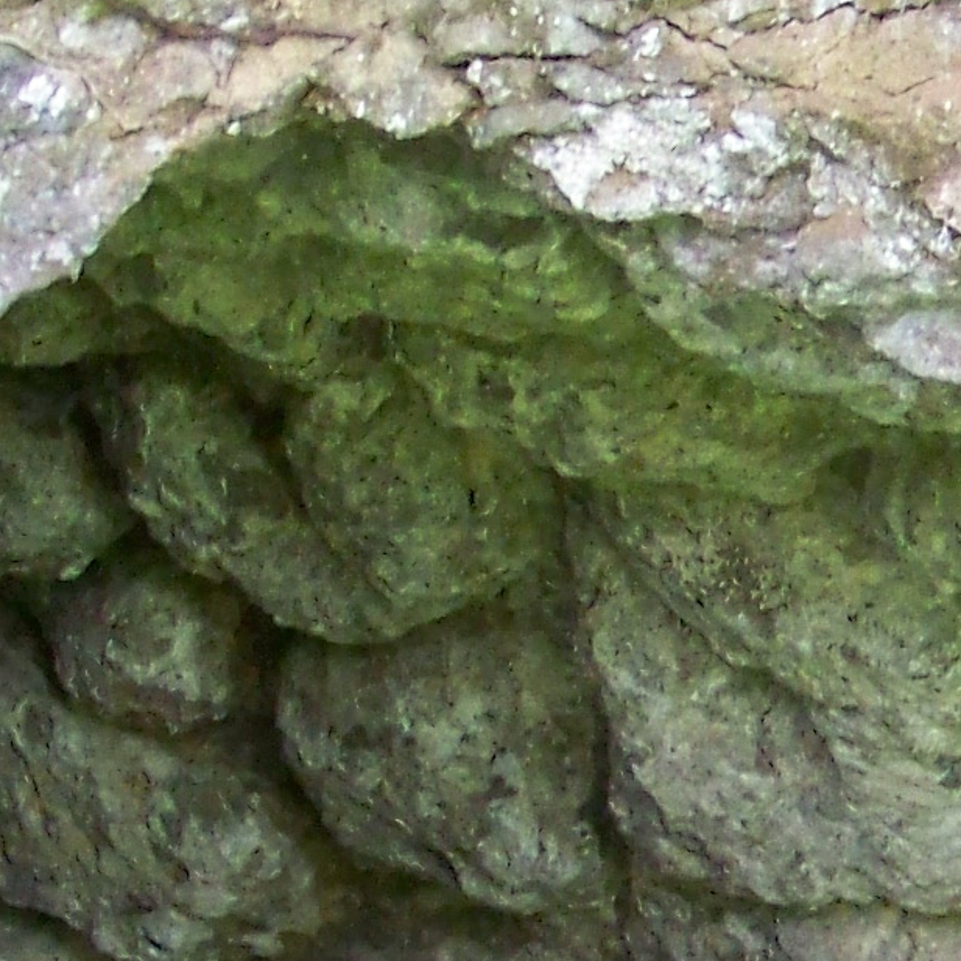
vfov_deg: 6.4
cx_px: 967
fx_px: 8575
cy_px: 973
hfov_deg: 6.4
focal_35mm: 273
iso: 200
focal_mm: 10.5
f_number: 3.2
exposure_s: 1/30
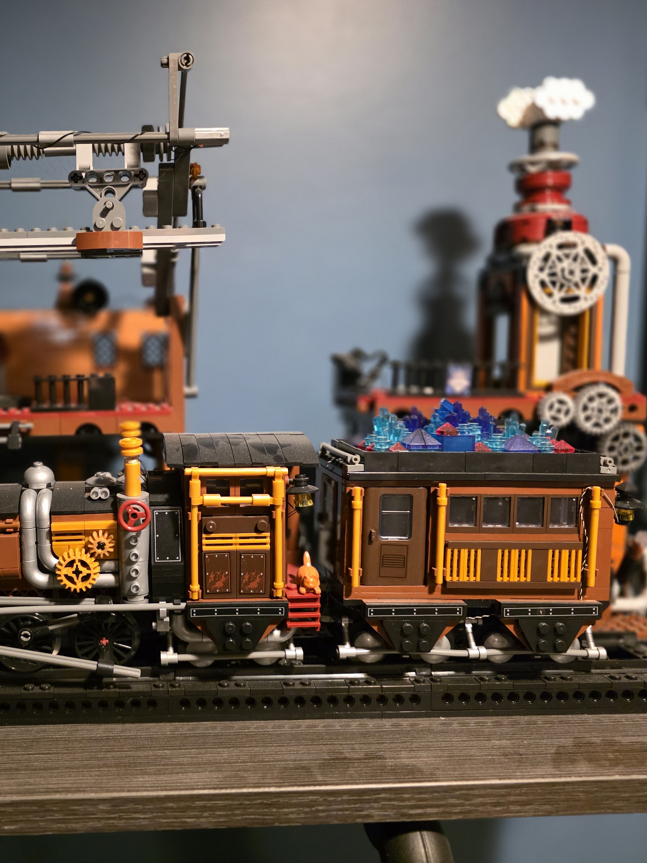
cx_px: 140
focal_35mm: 31
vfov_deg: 58.4
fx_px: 773
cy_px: 428
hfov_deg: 43.5
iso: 2000
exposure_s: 1/120
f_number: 1.7
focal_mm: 6.3
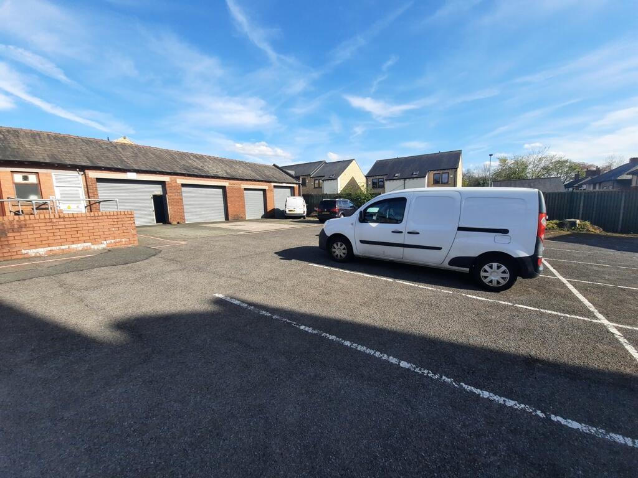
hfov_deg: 106.2
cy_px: 239
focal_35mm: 13
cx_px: 319
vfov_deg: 89.9
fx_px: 240
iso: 40
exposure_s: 1/1021
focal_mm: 1.74
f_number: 2.2
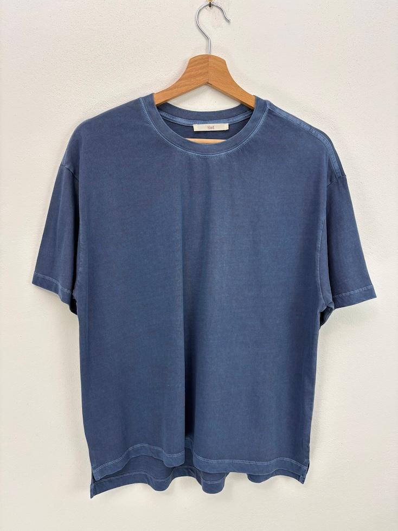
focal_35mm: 26
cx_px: 199
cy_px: 266
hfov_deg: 53.1
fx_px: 399
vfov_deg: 67.3
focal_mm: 5.96
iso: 64
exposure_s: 1/100
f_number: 1.6
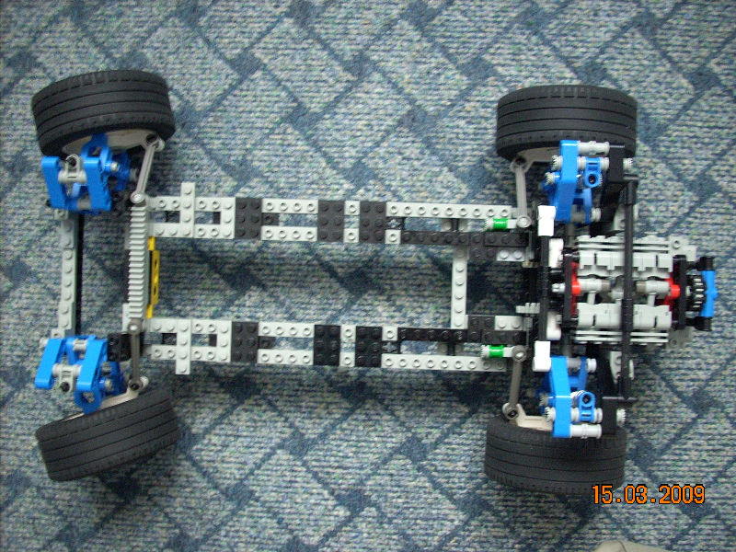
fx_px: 787
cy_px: 276
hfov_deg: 50.1
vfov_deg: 38.7
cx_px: 368
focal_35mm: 37
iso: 270
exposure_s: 1/4
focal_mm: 6.2
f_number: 2.8
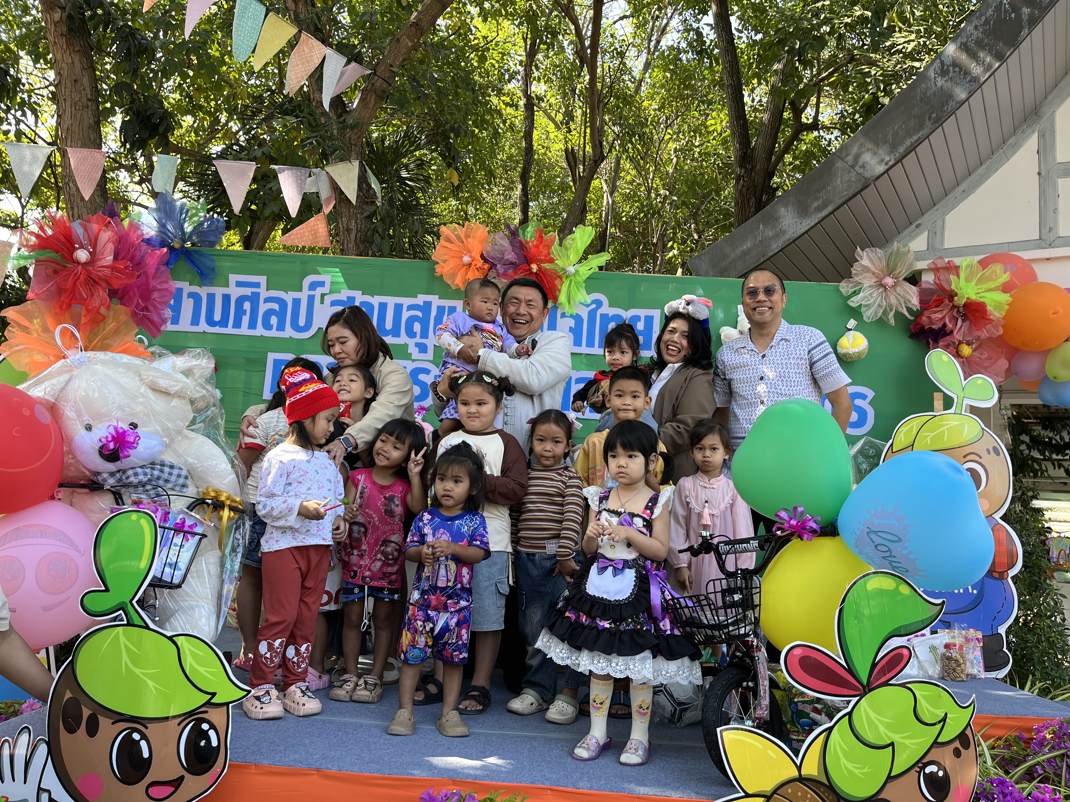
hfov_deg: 67.3
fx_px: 804
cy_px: 401
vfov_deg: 53.1
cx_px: 535
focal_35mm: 26
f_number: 1.6
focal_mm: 5.1
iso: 40
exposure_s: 1/205
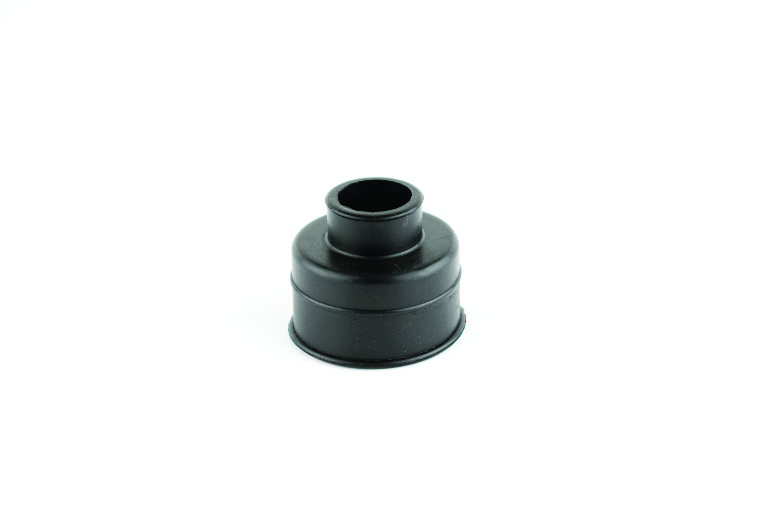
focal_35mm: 82
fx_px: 1739
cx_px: 380
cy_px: 253
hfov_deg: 24.6
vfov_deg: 16.6
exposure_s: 1/25
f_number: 5.6
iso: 100
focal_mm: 55
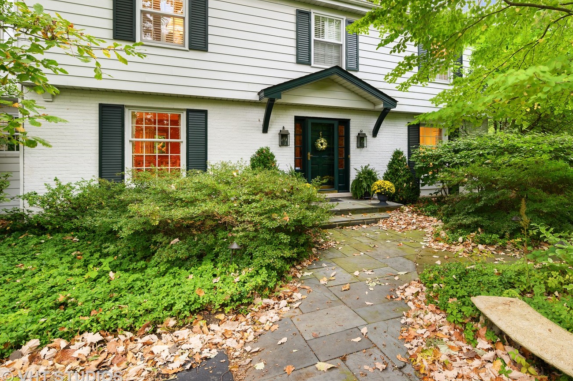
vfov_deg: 61.6
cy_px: 163
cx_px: 322
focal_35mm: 20
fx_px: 318
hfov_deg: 83.6
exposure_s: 1/8
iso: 200
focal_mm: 16
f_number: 8
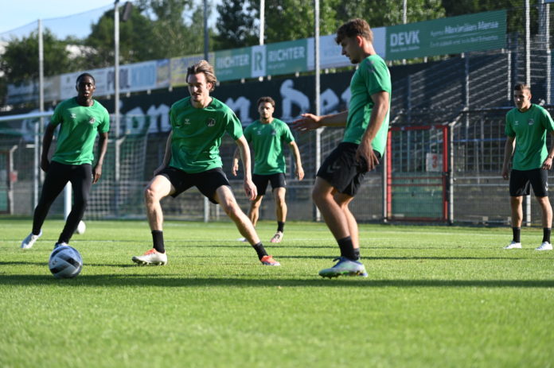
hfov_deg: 20.0
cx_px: 277
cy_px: 184
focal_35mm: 102
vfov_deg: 13.4
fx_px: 1569
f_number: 2.8
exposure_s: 1/800
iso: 125
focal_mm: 102
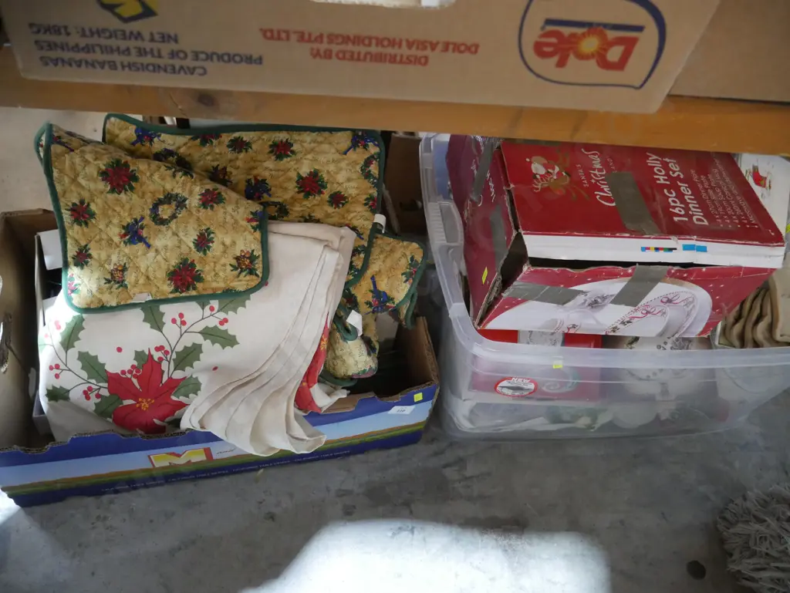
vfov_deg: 49.8
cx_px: 395
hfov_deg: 63.4
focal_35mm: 28
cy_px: 296
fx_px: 639
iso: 3200
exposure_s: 1/60
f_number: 3.5
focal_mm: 14
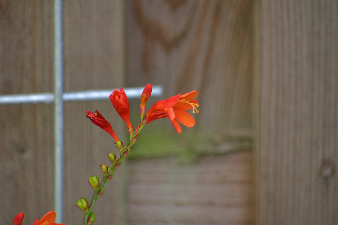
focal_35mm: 450
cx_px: 169
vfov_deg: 3.1
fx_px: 4225
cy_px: 112
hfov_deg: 4.6
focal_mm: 300
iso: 400
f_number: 6.3
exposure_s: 1/200
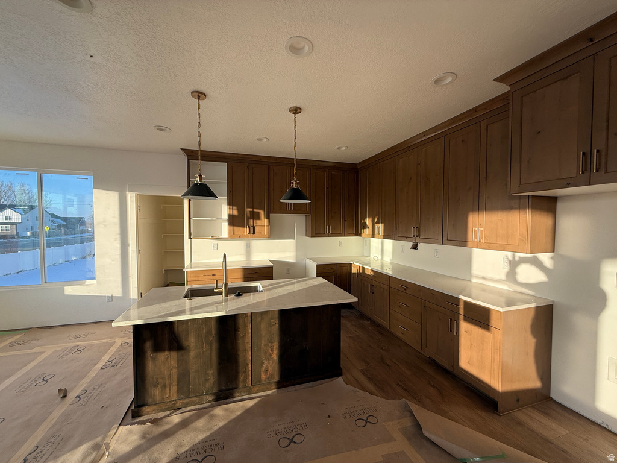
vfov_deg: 85.7
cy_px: 232
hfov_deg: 102.1
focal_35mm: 14
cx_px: 308
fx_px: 250
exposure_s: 1/211
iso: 50
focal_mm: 2.22
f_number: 2.2
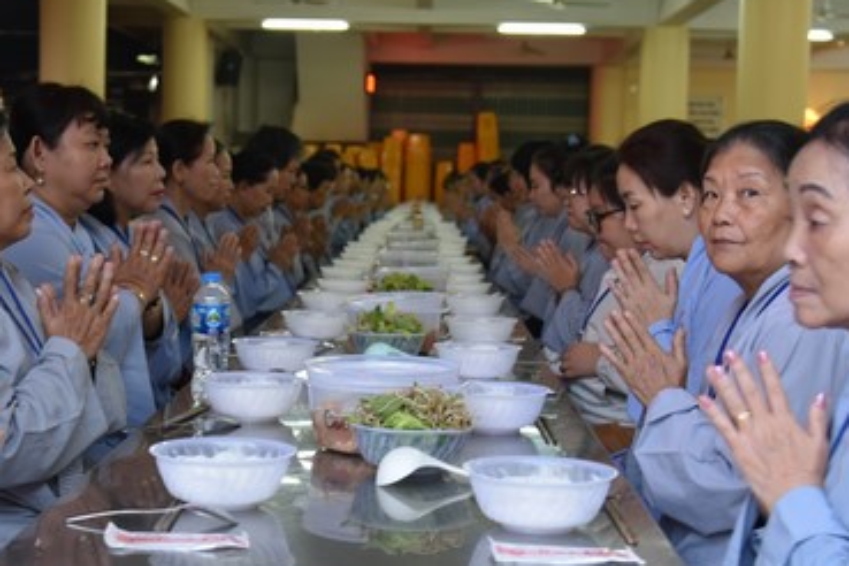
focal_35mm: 67
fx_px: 1580
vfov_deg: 20.3
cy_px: 320
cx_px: 322
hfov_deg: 30.0
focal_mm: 38
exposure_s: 1/40
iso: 640
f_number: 4
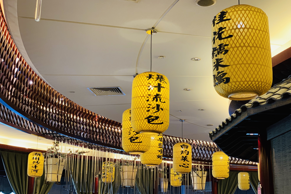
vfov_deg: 24.6
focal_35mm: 55
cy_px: 95
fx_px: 445
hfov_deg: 36.2
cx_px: 144
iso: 125
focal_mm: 6
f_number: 2.4
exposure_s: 1/60
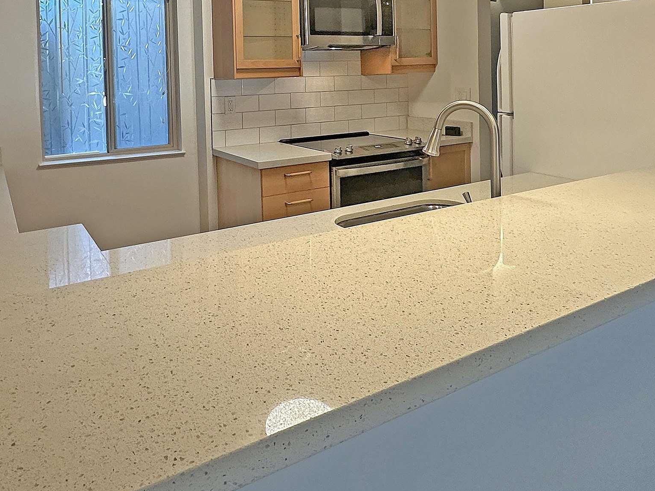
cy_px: 80
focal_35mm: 28
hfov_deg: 63.1
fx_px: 530
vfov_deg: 46.4
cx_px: 277
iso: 250
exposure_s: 1/120
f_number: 2.2
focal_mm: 2.22
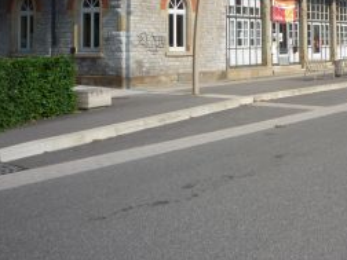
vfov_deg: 23.3
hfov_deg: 30.5
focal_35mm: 61
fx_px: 611
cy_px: 15
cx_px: 302
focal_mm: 5.2
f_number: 5.6
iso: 100
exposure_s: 1/400
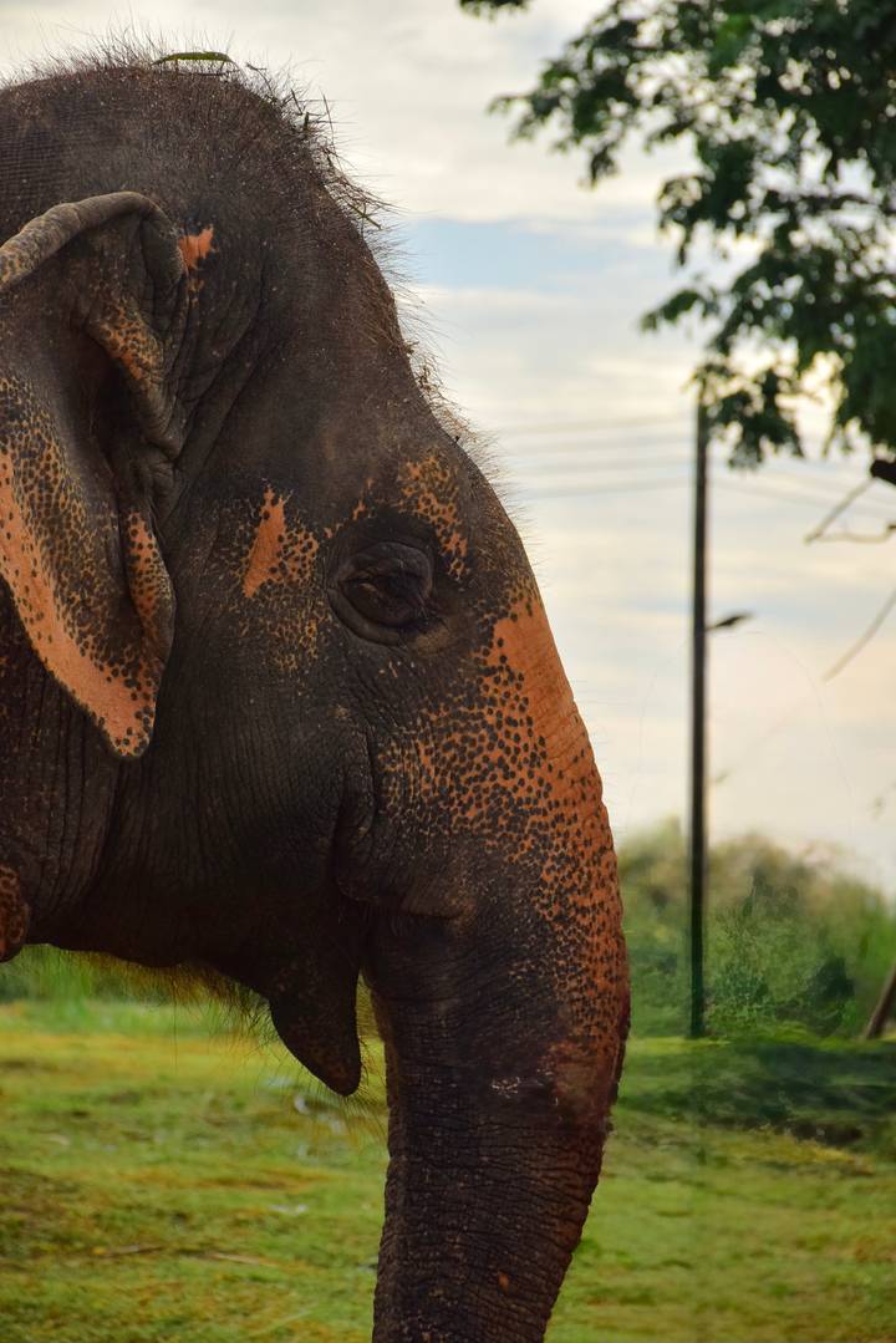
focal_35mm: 168
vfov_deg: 12.2
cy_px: 672
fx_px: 6267
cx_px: 448
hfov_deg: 8.2
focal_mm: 112
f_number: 6.7
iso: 400
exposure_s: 1/2000
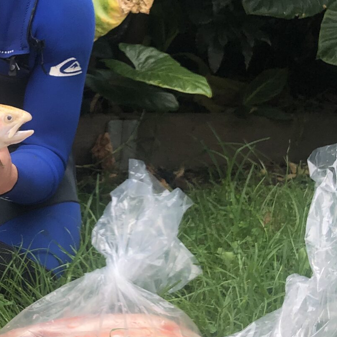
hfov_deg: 20.0
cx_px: -111
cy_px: 128
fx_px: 870
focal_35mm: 79
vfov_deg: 21.9
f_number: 1.8
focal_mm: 4
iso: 20
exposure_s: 1/361
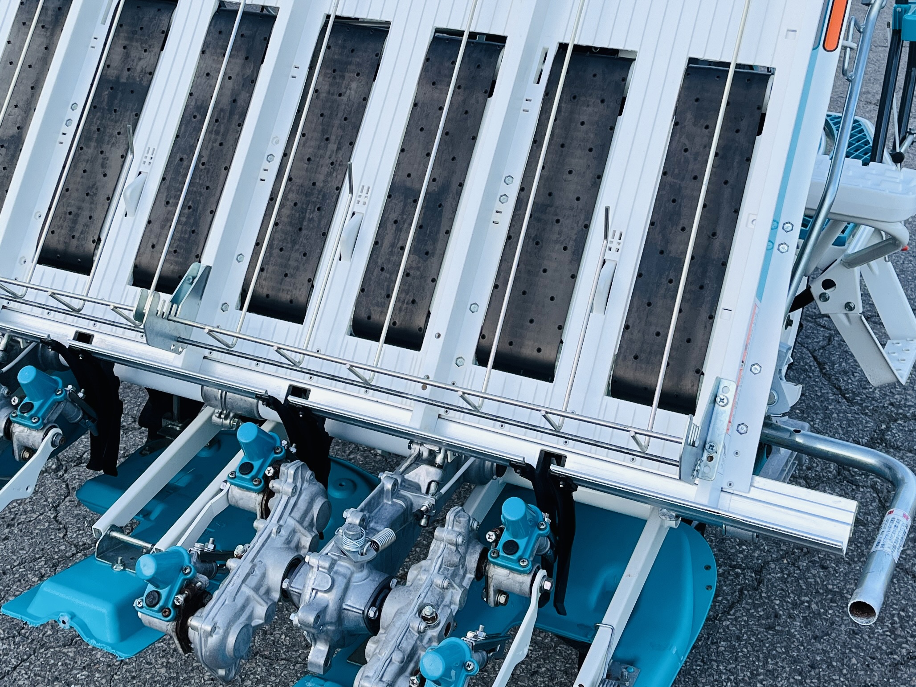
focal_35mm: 51
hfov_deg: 37.4
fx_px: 1350
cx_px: 399
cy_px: 196
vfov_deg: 28.3
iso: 50
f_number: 1.6
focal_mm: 5.1
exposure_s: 1/821
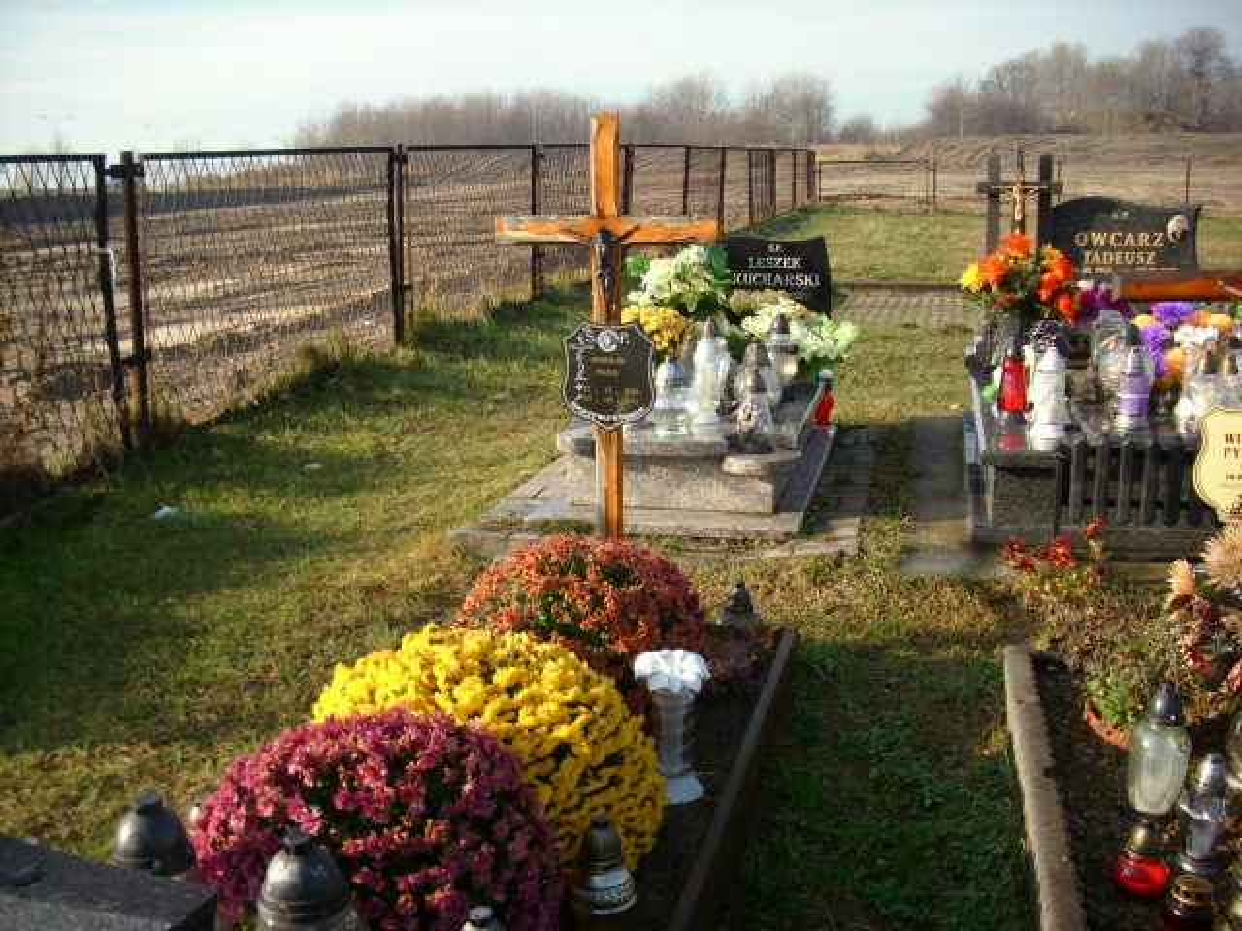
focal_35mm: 37
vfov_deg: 38.7
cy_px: 466
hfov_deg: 50.1
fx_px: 1328
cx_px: 621
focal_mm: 6.2
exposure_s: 1/458
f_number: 2.8
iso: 50
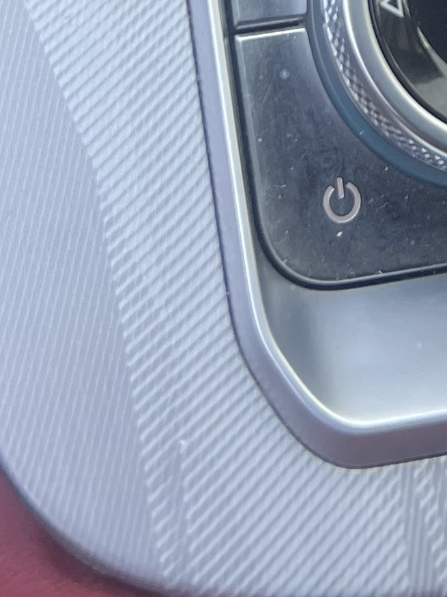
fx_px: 2067
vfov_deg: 13.2
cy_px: -738
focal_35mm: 120
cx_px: 524
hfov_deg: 12.1
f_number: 1.5
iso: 50
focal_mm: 5.7
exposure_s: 1/121
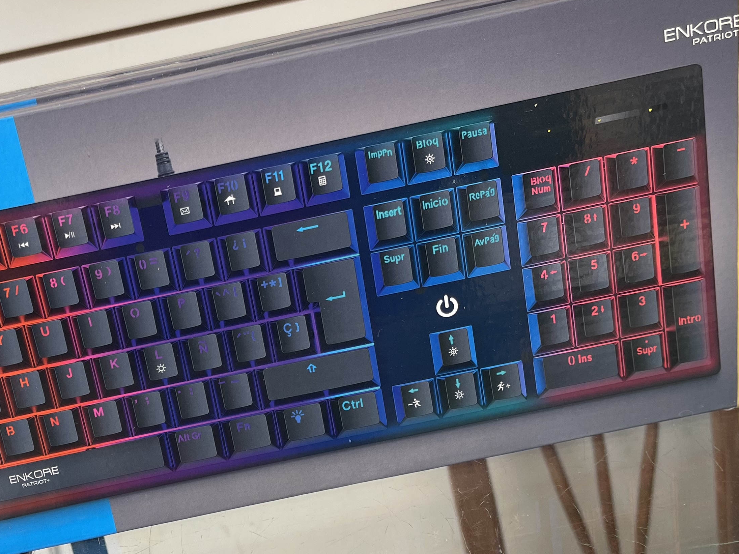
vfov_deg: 31.5
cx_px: 204
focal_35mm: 46
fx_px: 982
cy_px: 324
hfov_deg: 40.3
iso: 80
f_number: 1.6
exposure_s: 1/121
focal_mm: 5.1
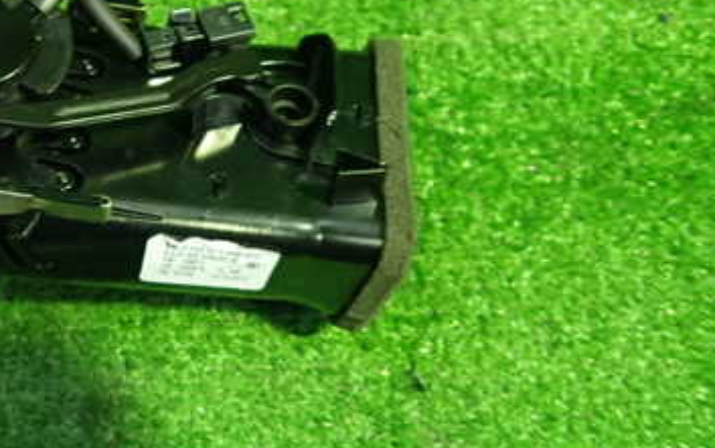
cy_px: 150
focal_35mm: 45
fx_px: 877
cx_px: 134
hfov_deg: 42.2
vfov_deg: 28.4
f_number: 2
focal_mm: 4.5
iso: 320
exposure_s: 1/30
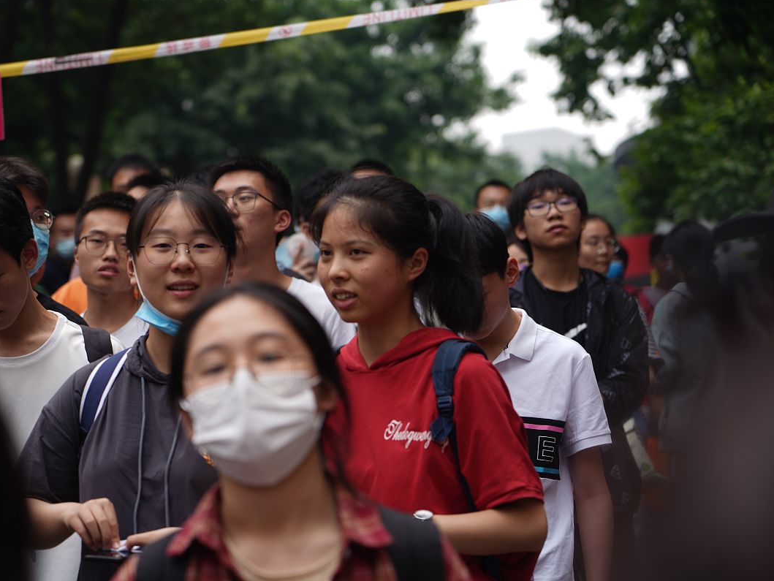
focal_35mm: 110
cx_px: 354
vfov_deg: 13.5
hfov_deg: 17.9
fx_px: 2460
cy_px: 289
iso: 50
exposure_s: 1/160
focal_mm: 101
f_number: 4
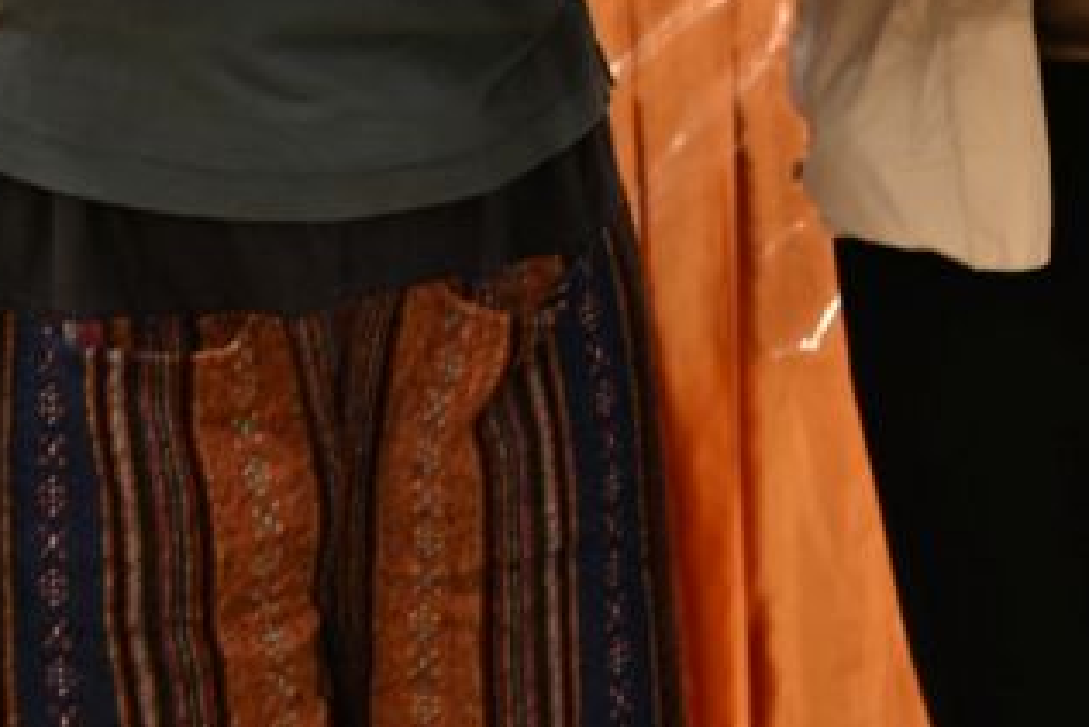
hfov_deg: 10.3
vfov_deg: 7.0
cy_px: -610
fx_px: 5750
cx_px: 1871
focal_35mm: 190
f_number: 4
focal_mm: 40
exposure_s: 1/100
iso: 400
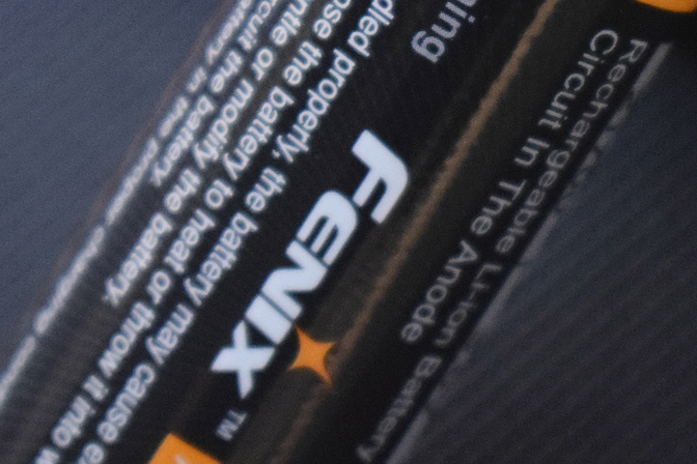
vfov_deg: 5.6
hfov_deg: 8.3
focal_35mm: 245
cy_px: -91
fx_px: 4753
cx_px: 691
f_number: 5.6
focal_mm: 55
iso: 3200
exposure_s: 1/100
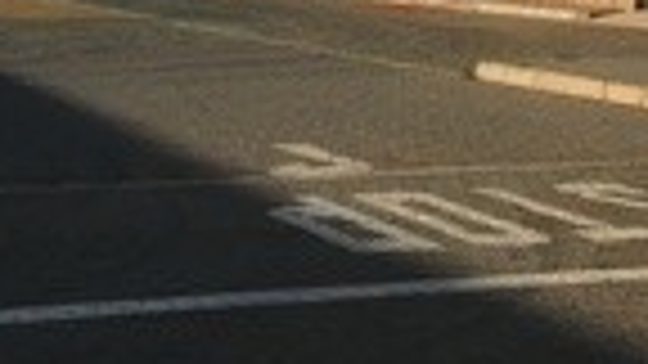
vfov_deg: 10.4
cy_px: -294
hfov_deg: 18.1
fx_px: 1890
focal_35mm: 110
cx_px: 850
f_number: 2.2
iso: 25
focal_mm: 4.15
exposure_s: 1/3663
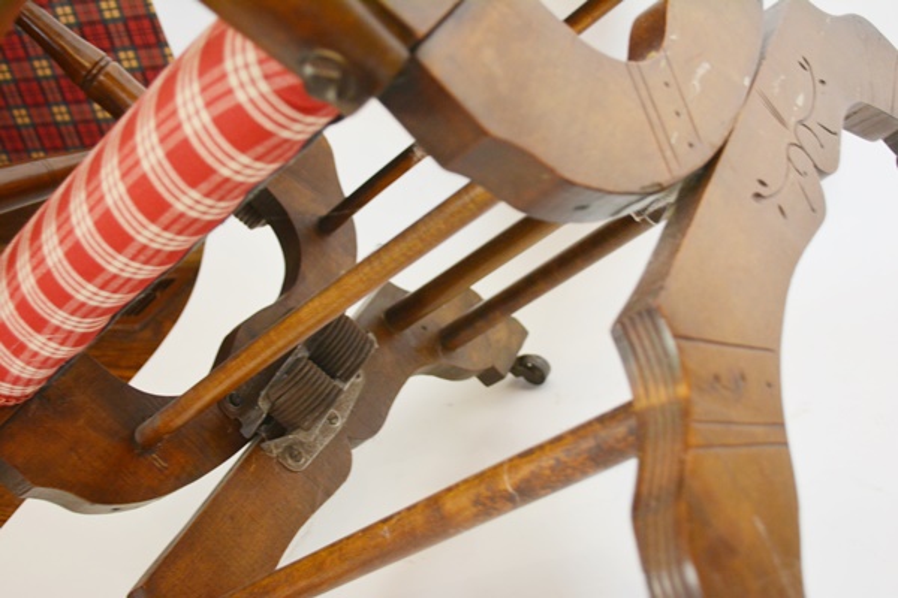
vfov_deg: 30.8
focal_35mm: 44
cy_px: 299
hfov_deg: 45.0
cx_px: 449
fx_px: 1085
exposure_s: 1/30
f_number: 4.5
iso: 900
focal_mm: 29
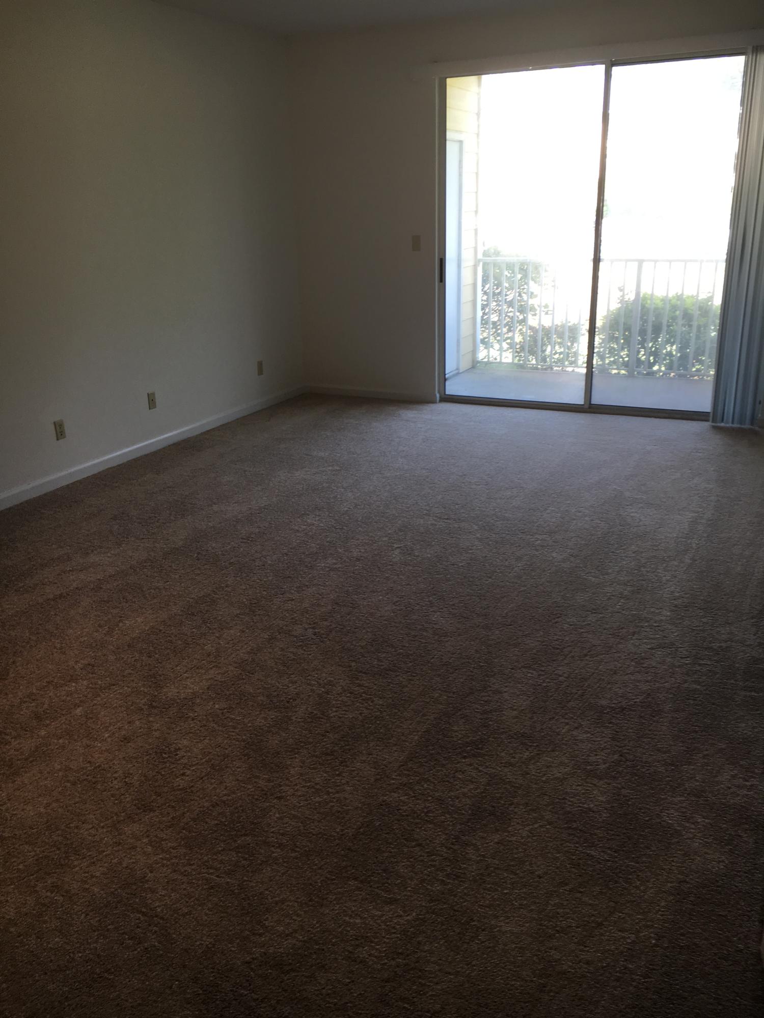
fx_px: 853
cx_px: 382
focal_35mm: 29
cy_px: 509
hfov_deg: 48.2
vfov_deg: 61.7
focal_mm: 4.15
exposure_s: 1/60
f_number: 2.2
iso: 32
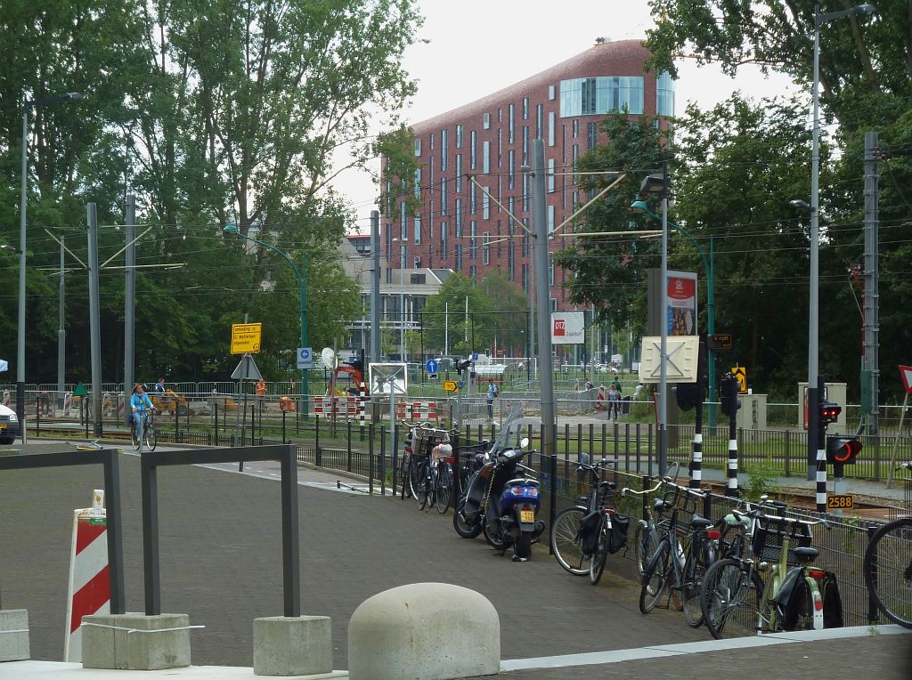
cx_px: 456
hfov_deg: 17.8
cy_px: 340
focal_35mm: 111
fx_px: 2919
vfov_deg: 13.3
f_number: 4.4
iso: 80
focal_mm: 18.2
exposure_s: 1/100
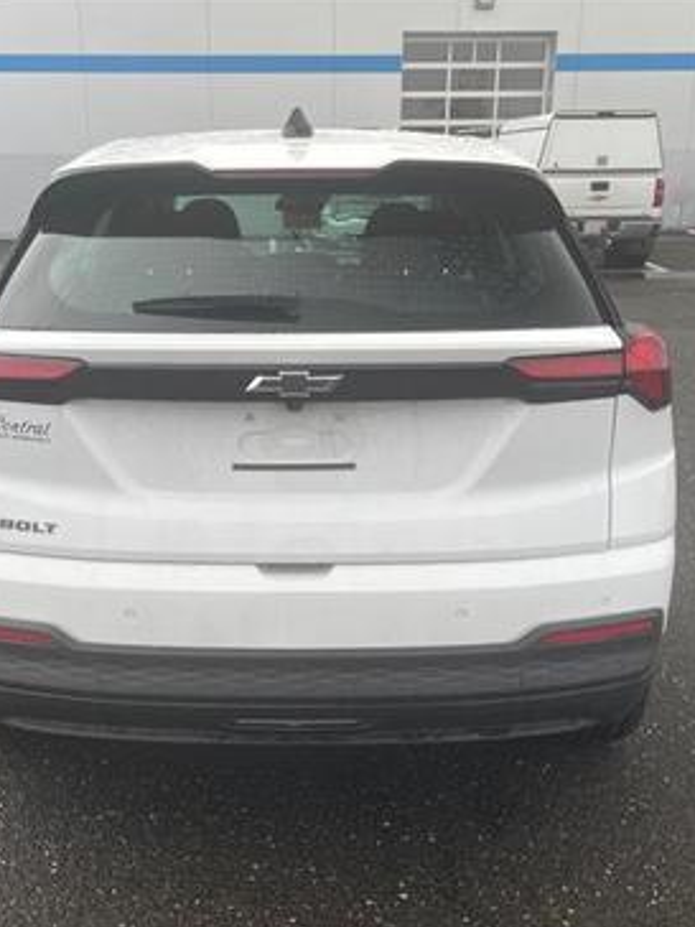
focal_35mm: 36
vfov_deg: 51.4
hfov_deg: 39.5
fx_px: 964
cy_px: 471
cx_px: 285
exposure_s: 1/232
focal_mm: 4.2
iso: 32
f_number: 1.6
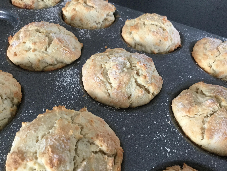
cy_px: 86
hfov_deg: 58.4
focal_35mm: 31
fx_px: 203
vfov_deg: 45.4
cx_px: 114
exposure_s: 1/33
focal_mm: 3.3
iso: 160
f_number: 2.4
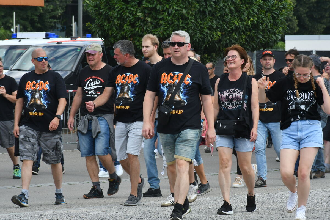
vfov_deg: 5.0
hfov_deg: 7.4
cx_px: 165
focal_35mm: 278
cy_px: 110
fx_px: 2544
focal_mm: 185
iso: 400
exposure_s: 1/200
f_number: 16
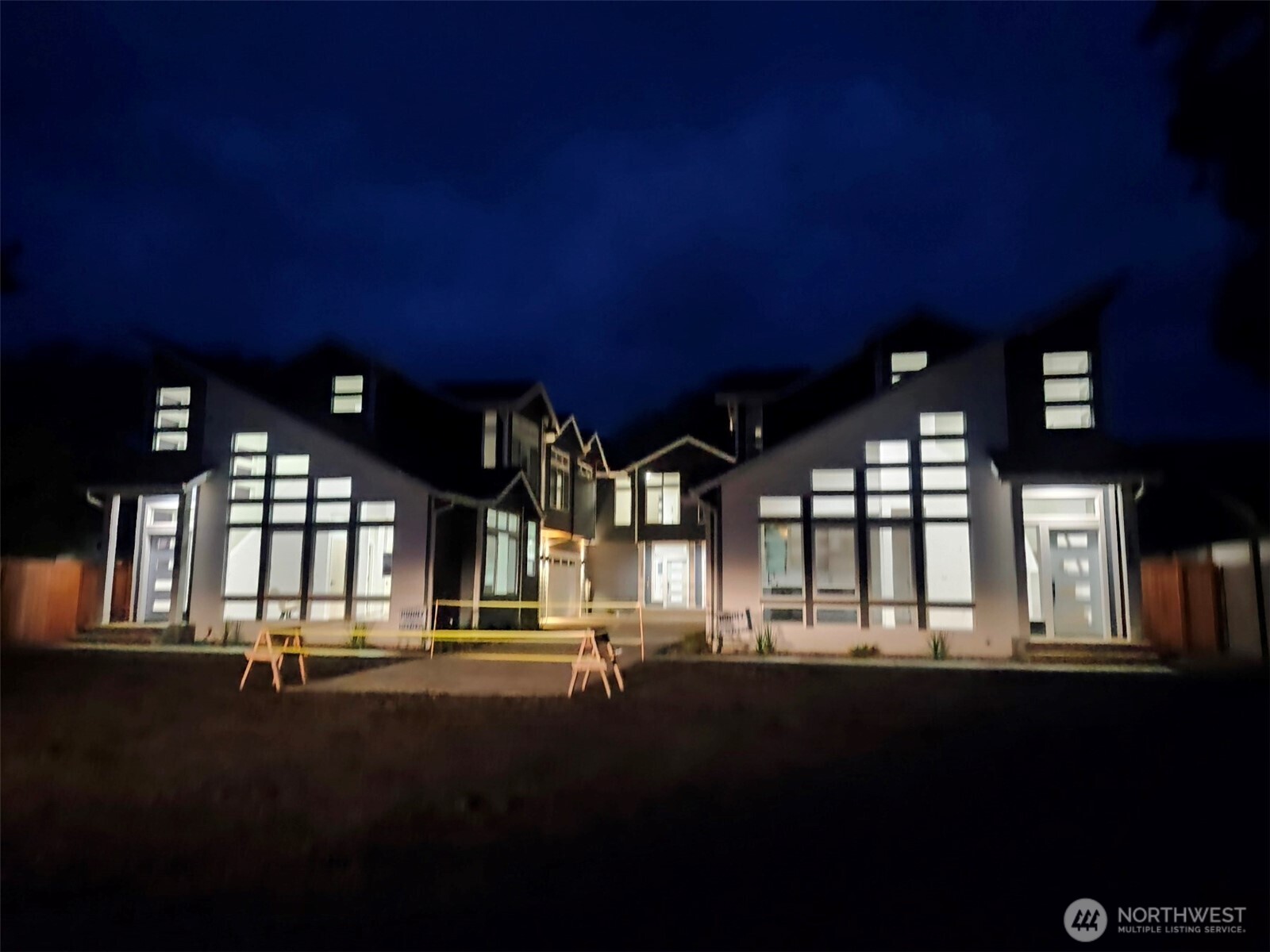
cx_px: 635
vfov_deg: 58.9
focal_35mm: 23
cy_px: 476
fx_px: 844
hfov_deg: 73.9
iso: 640
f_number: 1.8
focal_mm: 5.54
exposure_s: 1/24
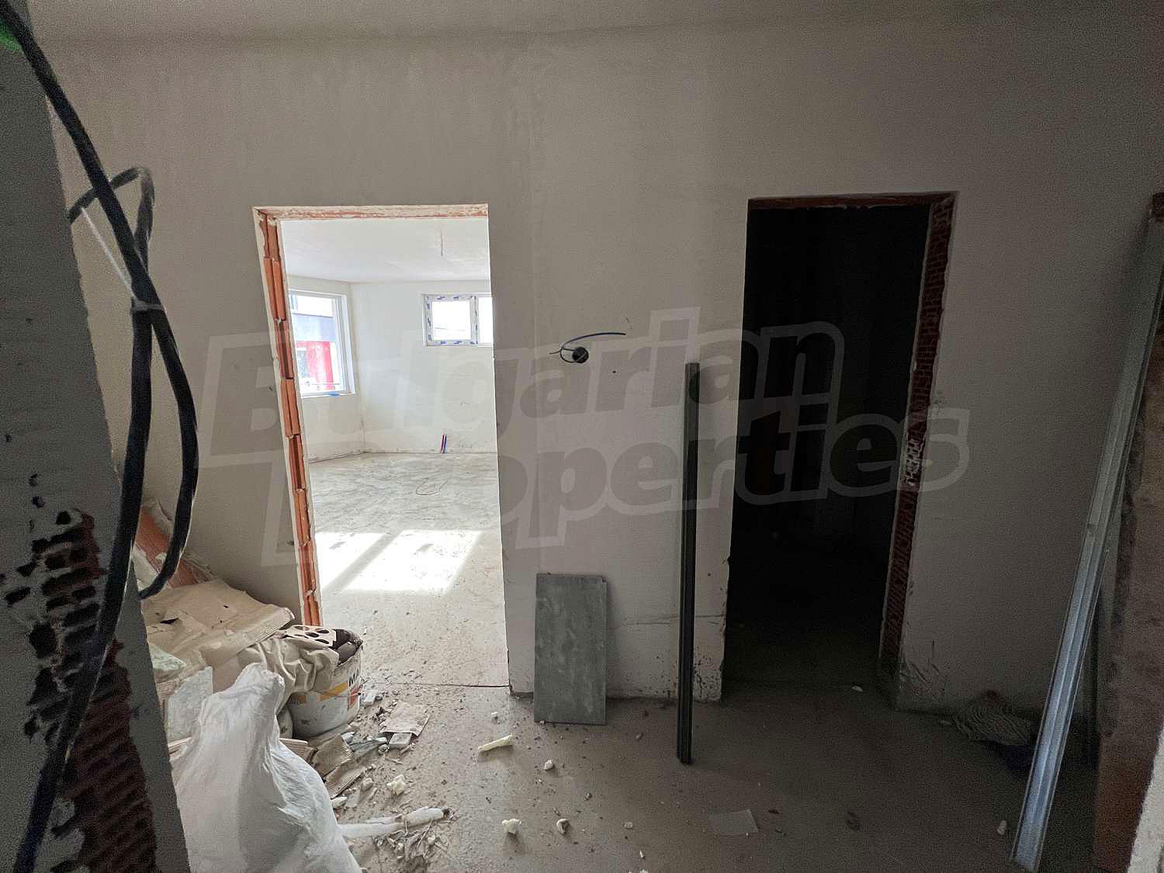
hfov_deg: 106.2
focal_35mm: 13
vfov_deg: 89.9
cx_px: 582
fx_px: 437
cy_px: 436
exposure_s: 1/99
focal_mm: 1.57
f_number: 1.8
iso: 160
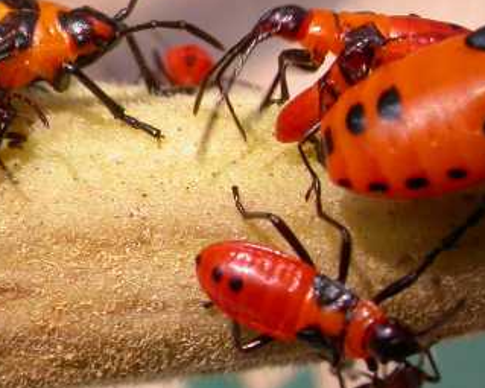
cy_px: 123
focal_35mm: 191
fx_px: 2741
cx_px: -117
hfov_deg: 9.9
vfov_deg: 8.1
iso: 100
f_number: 7.9
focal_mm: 16.2
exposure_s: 1/186
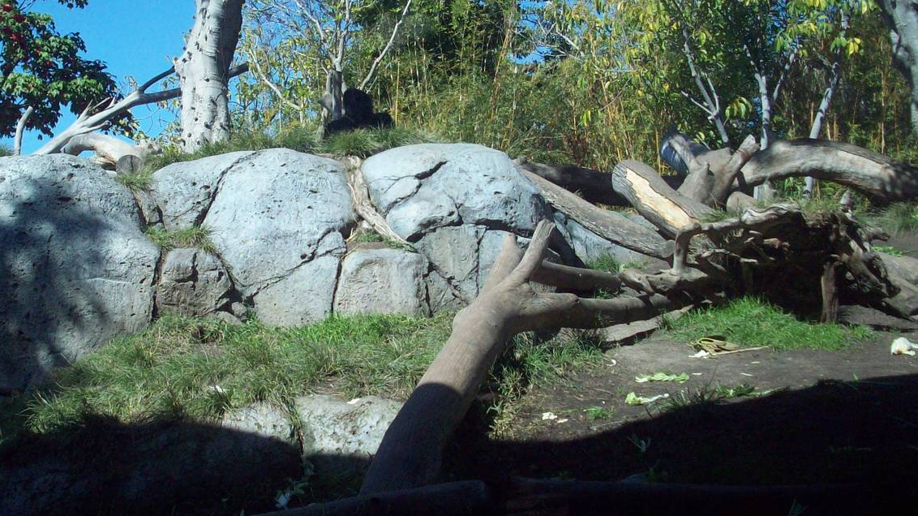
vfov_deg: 21.0
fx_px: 1387
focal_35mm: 57
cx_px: 317
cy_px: 191
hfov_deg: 36.3
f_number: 5.6
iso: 80
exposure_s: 1/223
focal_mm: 6.2
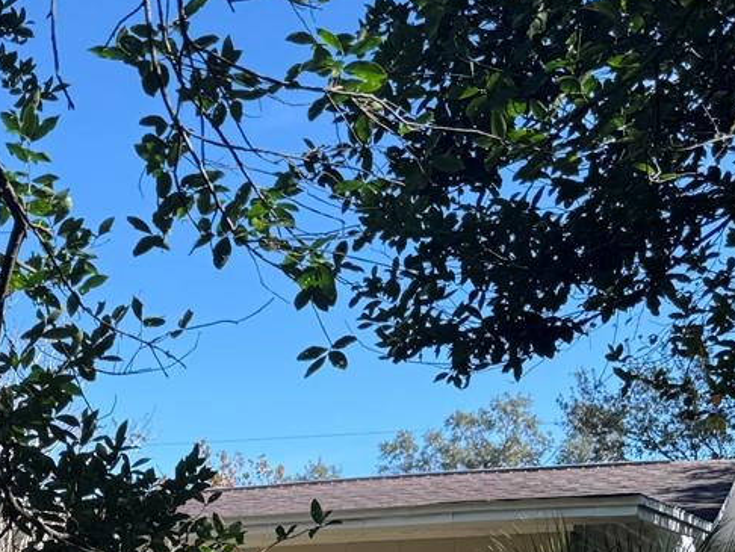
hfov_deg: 22.7
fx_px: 1678
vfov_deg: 17.1
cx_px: -151
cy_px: 800
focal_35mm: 79
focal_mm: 6.76
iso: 100
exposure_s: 1/1314
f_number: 1.78
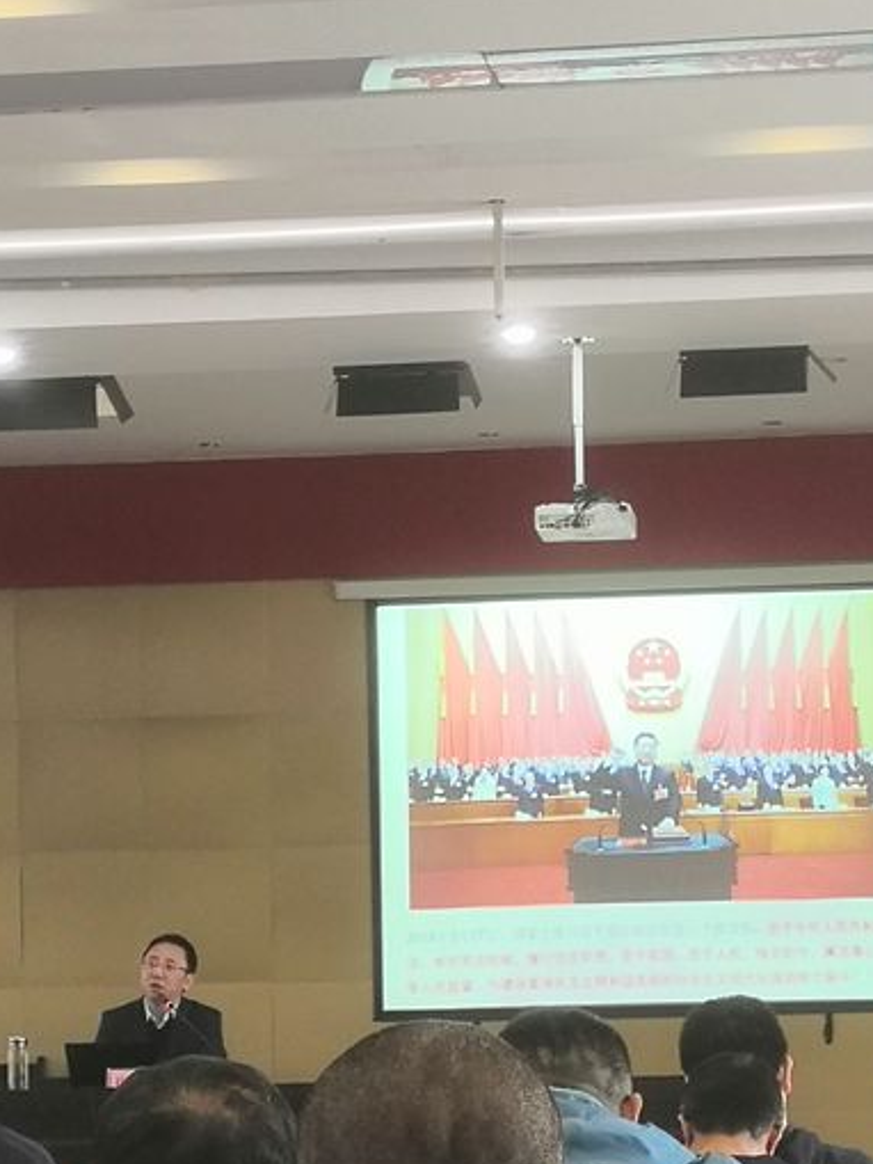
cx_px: 432
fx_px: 4201
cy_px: 665
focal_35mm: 125
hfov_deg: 11.9
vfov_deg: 15.8
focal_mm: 3.95
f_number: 1.8
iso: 100
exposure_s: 1/50
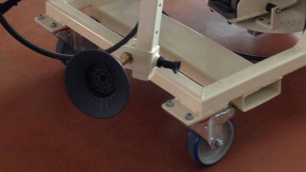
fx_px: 820
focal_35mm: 101
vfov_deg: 11.6
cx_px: 182
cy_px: -62
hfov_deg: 21.1
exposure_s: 1/20
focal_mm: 4.12
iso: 80
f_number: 2.4
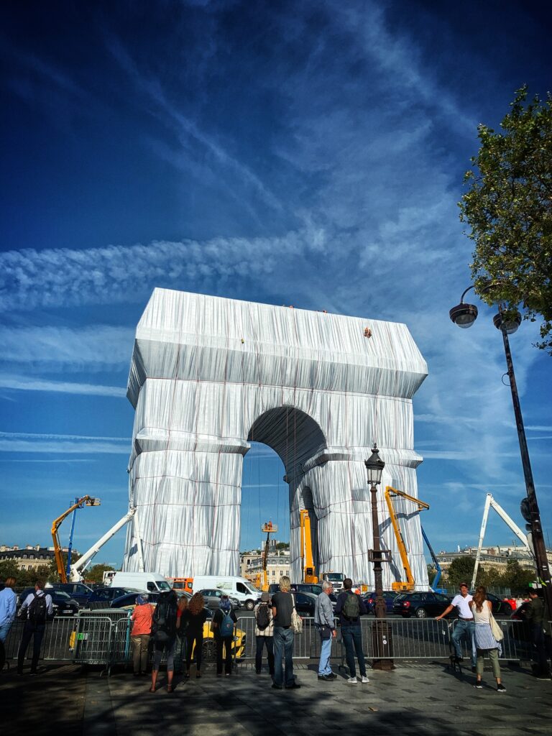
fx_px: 553
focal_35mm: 26
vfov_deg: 67.3
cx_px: 276
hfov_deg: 53.1
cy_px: 368
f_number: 1.8
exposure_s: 1/4673
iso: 25
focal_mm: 4.25
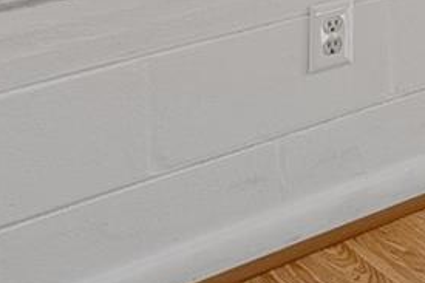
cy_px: -319
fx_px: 1097
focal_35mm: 93
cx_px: 850
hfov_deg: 16.6
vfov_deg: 12.5
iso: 400
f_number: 8
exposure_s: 1/800
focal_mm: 16
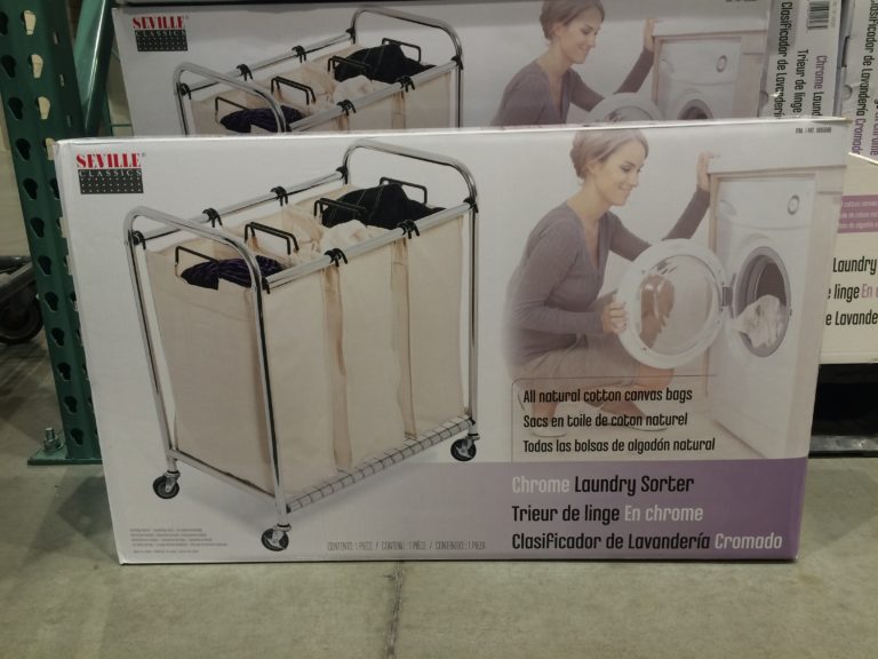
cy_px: 330
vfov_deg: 48.2
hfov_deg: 61.7
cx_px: 439
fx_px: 736
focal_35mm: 29
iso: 64
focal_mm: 4.15
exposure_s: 1/30
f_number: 2.2
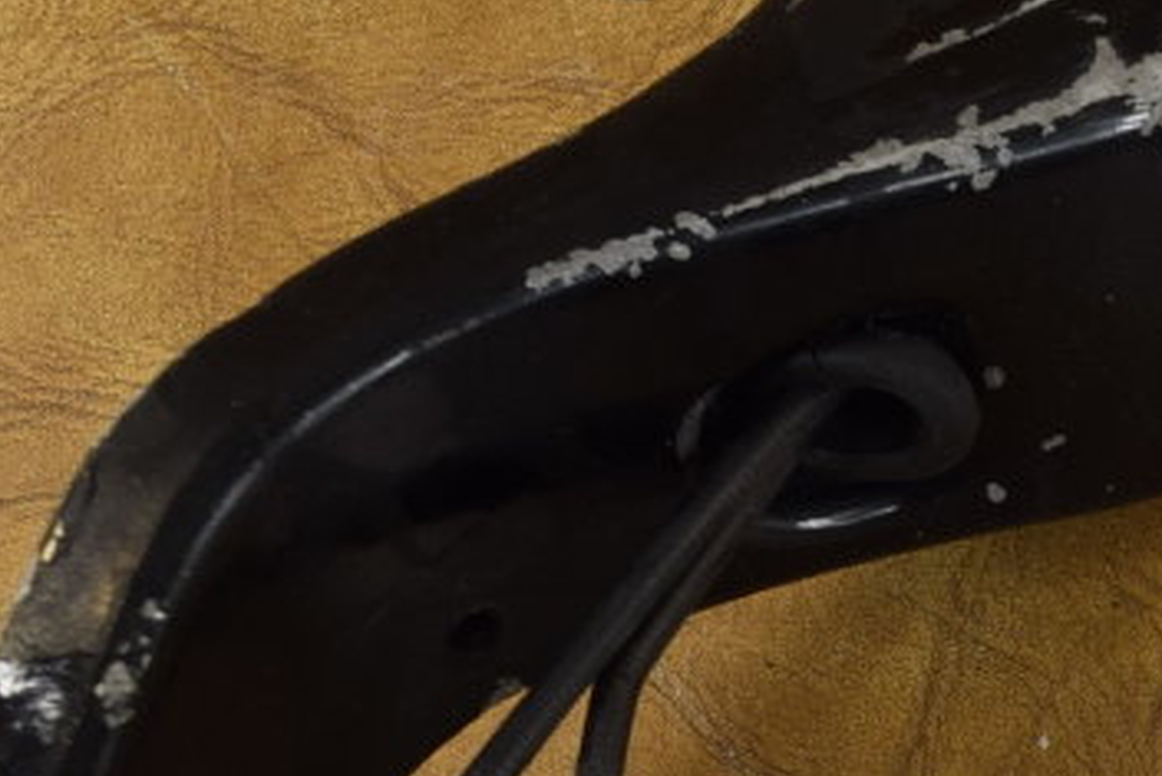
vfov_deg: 9.1
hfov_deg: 12.9
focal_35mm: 150
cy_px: 916
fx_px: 4843
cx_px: 1763
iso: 400
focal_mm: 22
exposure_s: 1/125
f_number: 8
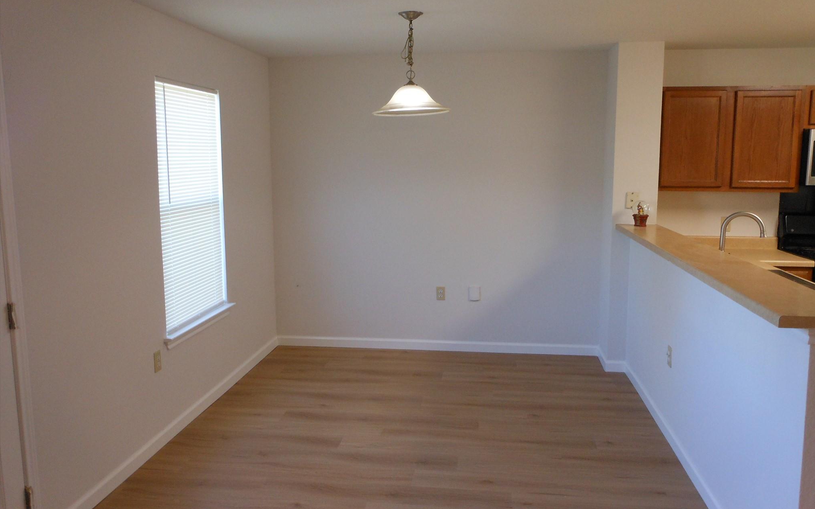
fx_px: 666
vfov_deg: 41.8
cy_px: 249
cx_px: 411
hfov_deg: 62.9
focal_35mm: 30
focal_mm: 5
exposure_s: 1/30
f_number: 3.7
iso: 250
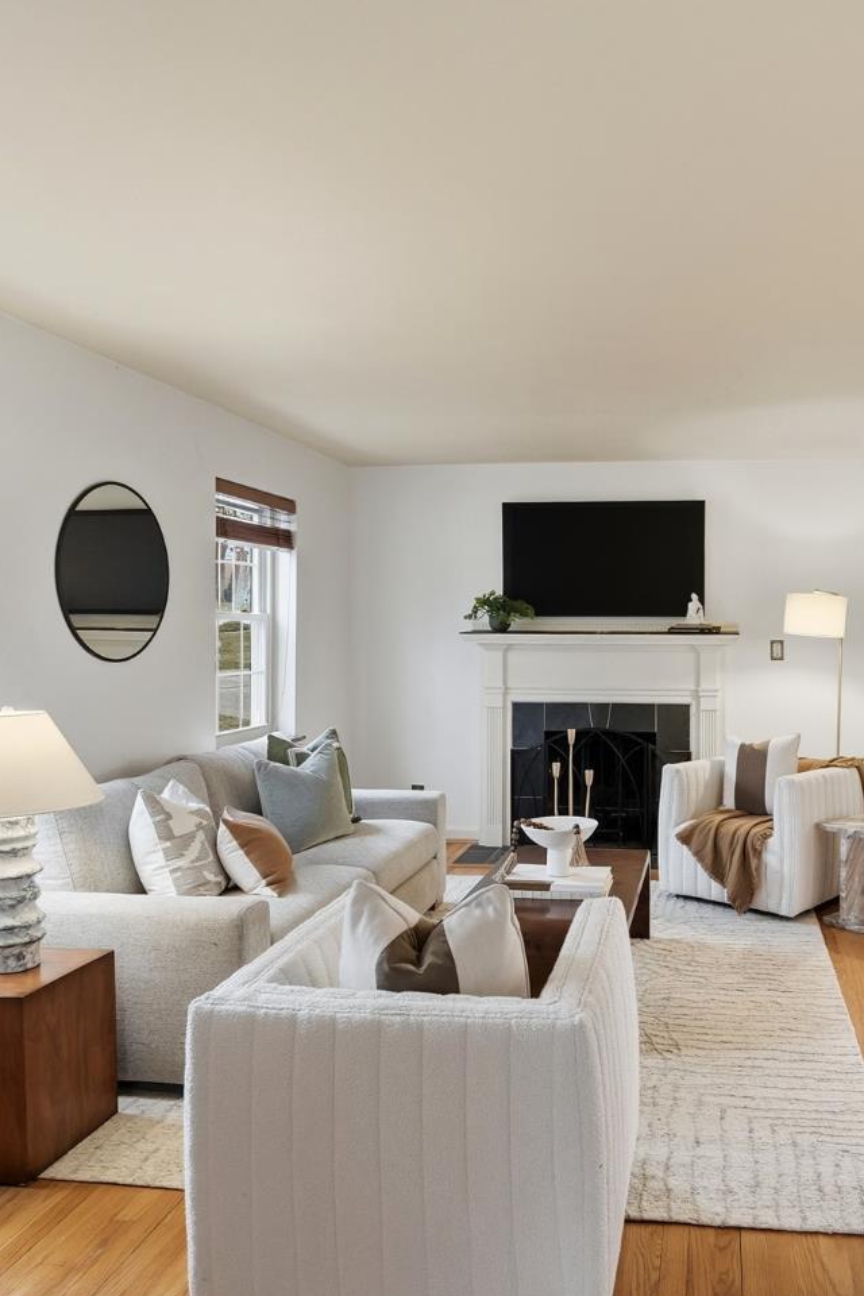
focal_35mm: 25
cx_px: 603
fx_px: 900
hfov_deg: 50.0
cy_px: 647
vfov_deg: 71.5
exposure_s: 1/80
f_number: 5.6
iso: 100
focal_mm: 16
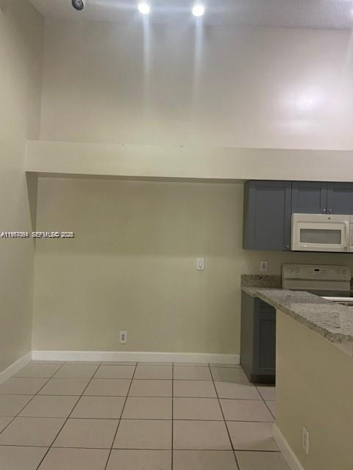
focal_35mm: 26
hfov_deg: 53.1
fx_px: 354
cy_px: 235
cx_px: 176
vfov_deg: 67.3
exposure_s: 1/60
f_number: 1.6
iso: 160
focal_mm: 4.2
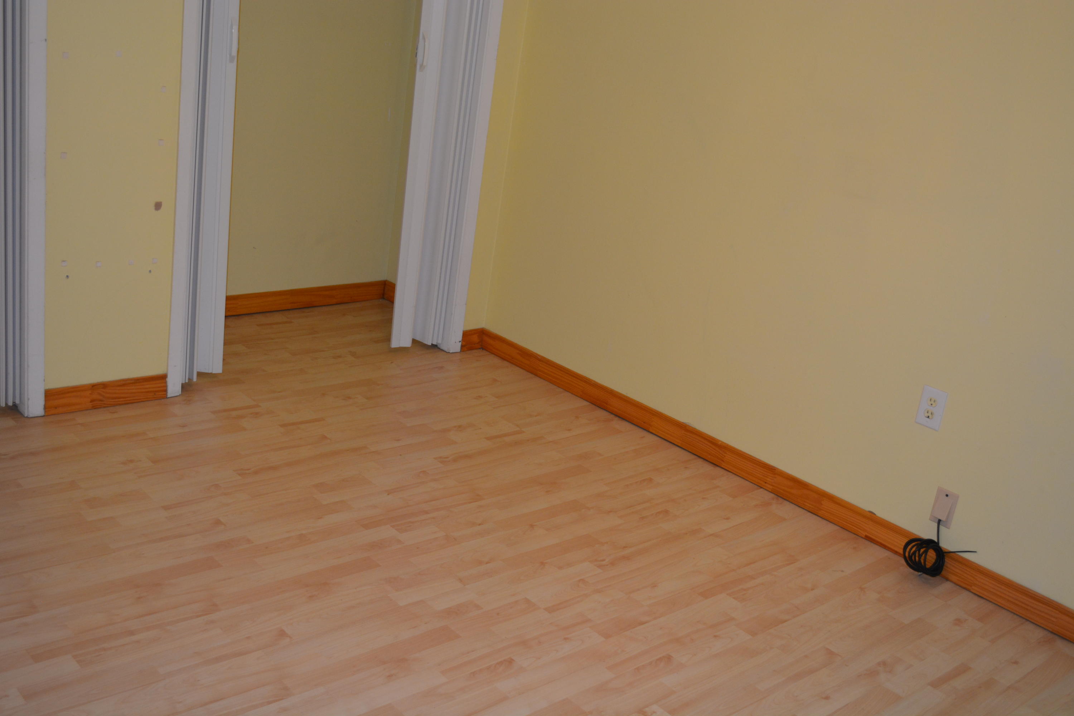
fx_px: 1163
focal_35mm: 39
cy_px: 358
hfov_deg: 49.6
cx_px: 537
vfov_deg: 34.2
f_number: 4.2
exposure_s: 1/60
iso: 640
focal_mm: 26
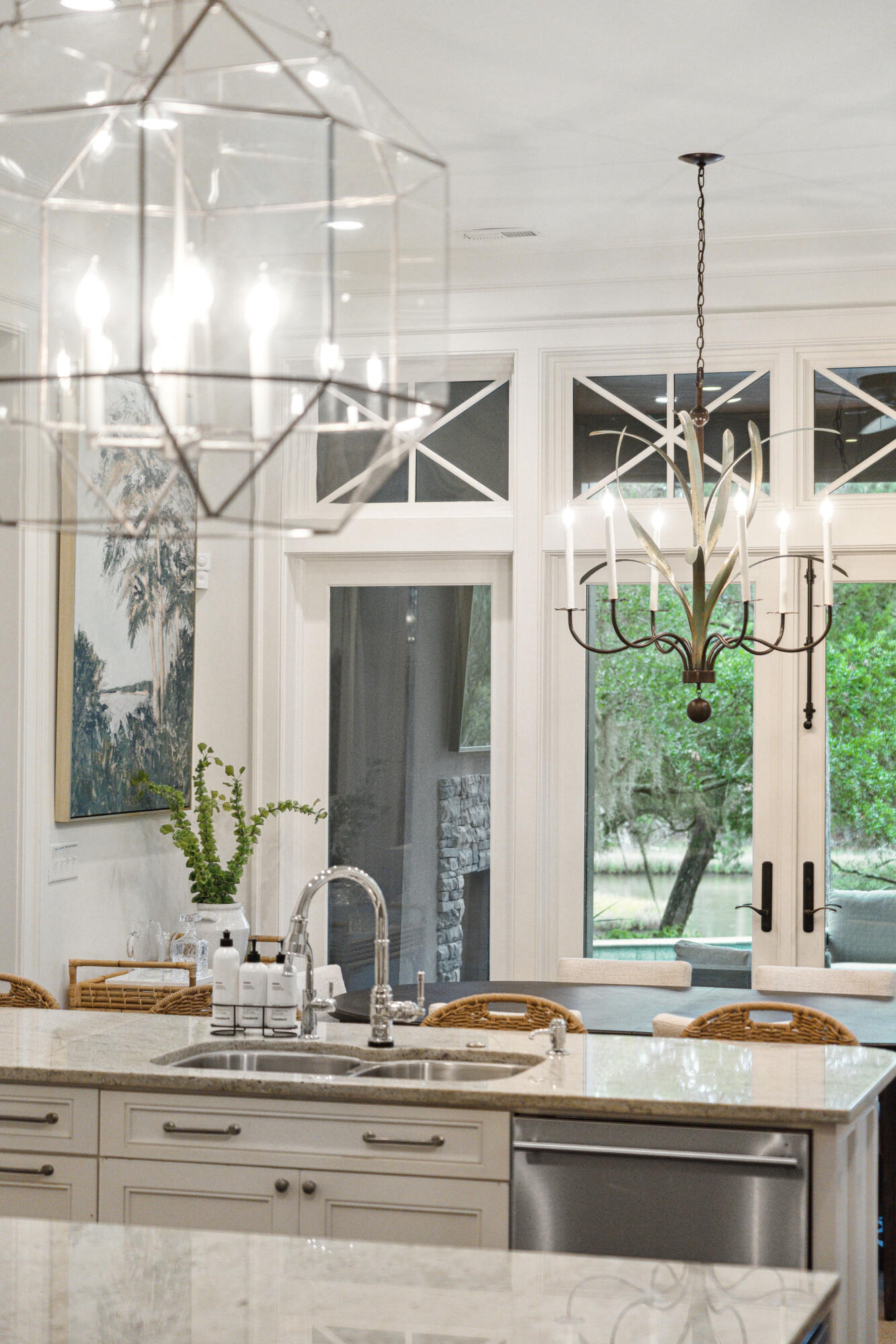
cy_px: 672
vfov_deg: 30.5
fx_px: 2464
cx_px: 448
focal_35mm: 66
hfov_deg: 20.6
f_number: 4
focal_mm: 66
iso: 1600
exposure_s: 1/200
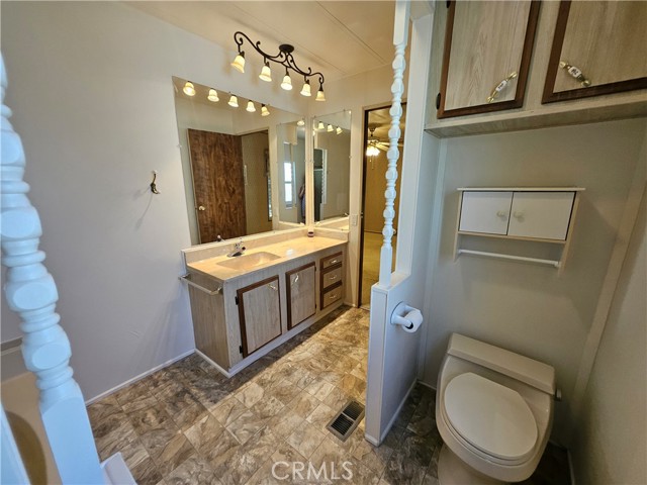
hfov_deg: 106.2
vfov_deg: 89.9
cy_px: 242
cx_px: 324
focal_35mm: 13
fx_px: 243
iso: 125
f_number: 2.2
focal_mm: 1.74
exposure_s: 1/60
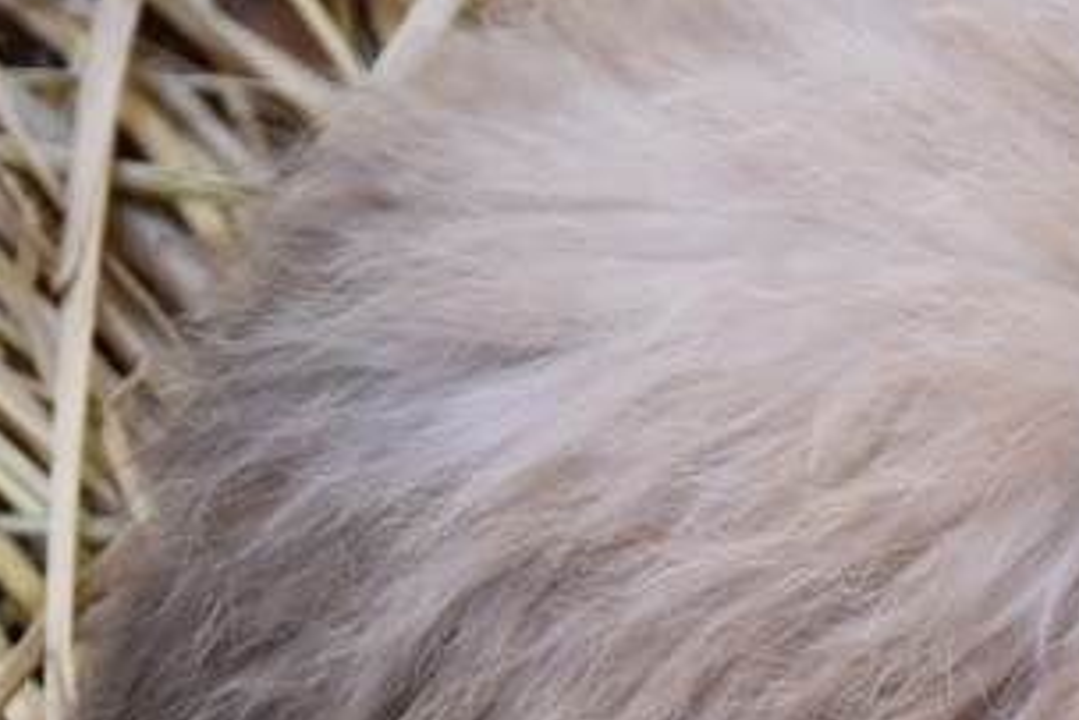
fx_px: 15883
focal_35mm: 530
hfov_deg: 3.9
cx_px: 1409
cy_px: 527
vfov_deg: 2.6
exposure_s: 1/60
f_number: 6
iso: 900
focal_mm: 105
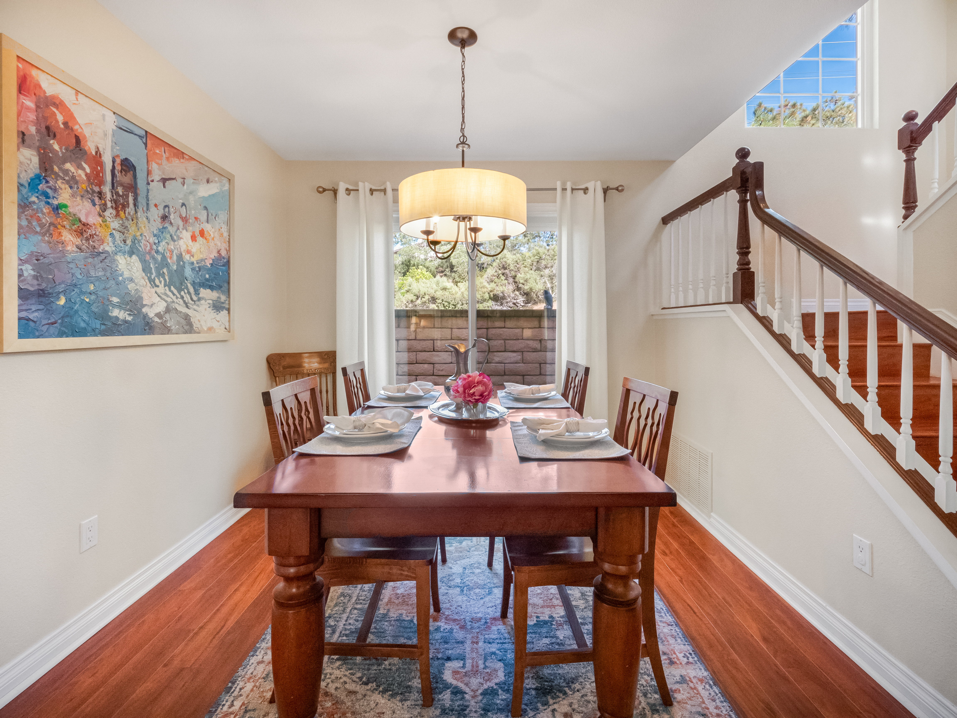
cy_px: 359
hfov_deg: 102.1
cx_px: 478
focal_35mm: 14
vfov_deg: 85.7
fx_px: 387
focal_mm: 7
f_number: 9
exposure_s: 1/50
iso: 3200
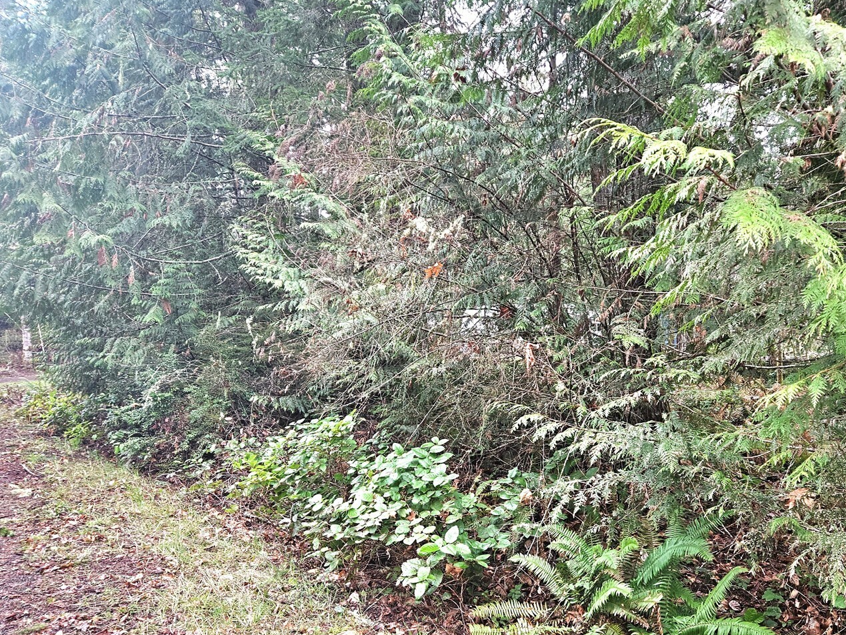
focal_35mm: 29
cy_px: 396
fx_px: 709
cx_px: 469
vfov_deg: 47.8
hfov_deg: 61.5
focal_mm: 5.4
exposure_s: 1/120
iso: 160
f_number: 1.8
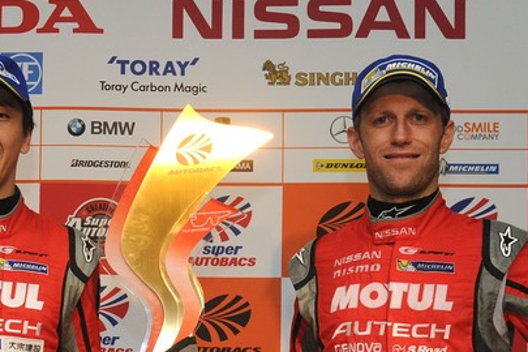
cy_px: 266
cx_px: 180
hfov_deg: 31.2
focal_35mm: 64
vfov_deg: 21.1
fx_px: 939
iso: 1600
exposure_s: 1/125
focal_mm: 36
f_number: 8
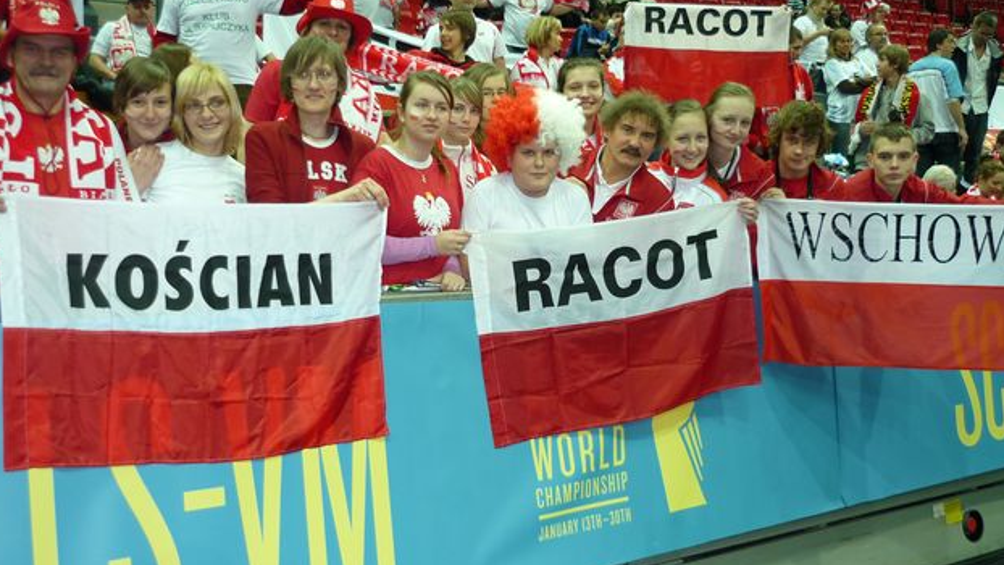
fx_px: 985
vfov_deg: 32.0
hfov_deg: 54.0
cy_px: 263
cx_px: 494
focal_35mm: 37
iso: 125
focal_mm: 5.5
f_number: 2.8
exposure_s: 1/30
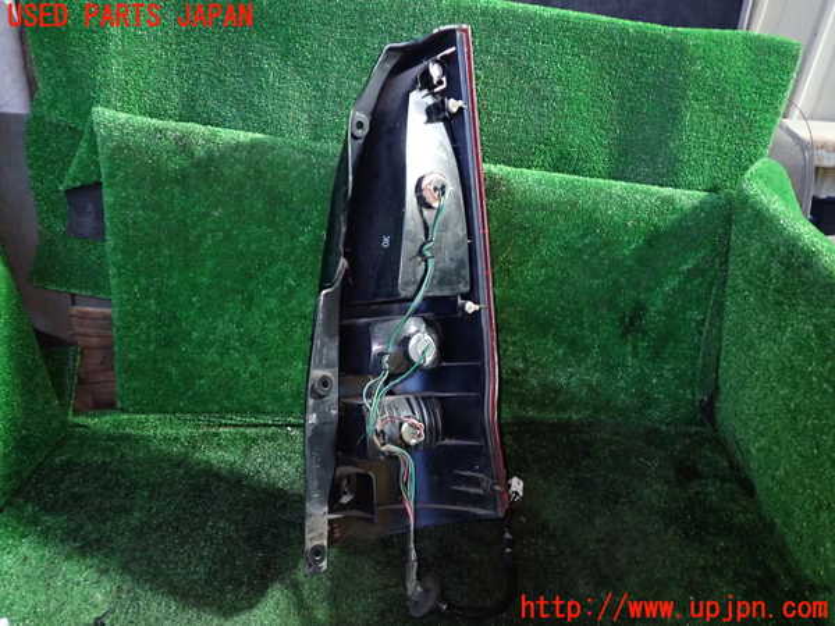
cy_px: 313
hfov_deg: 60.0
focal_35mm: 30
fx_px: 724
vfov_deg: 46.8
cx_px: 418
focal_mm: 5.4
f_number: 2.3
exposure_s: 1/10
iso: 800
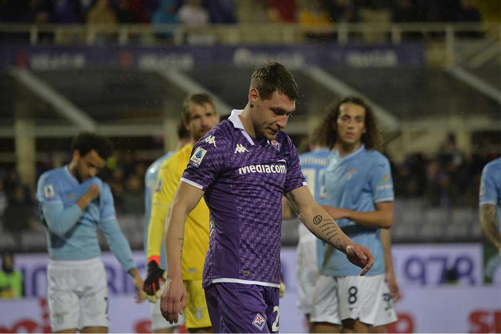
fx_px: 4731
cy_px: 167
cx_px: 250
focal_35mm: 340
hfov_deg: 6.1
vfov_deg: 4.0
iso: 2500
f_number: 5.6
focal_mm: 340
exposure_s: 1/1000
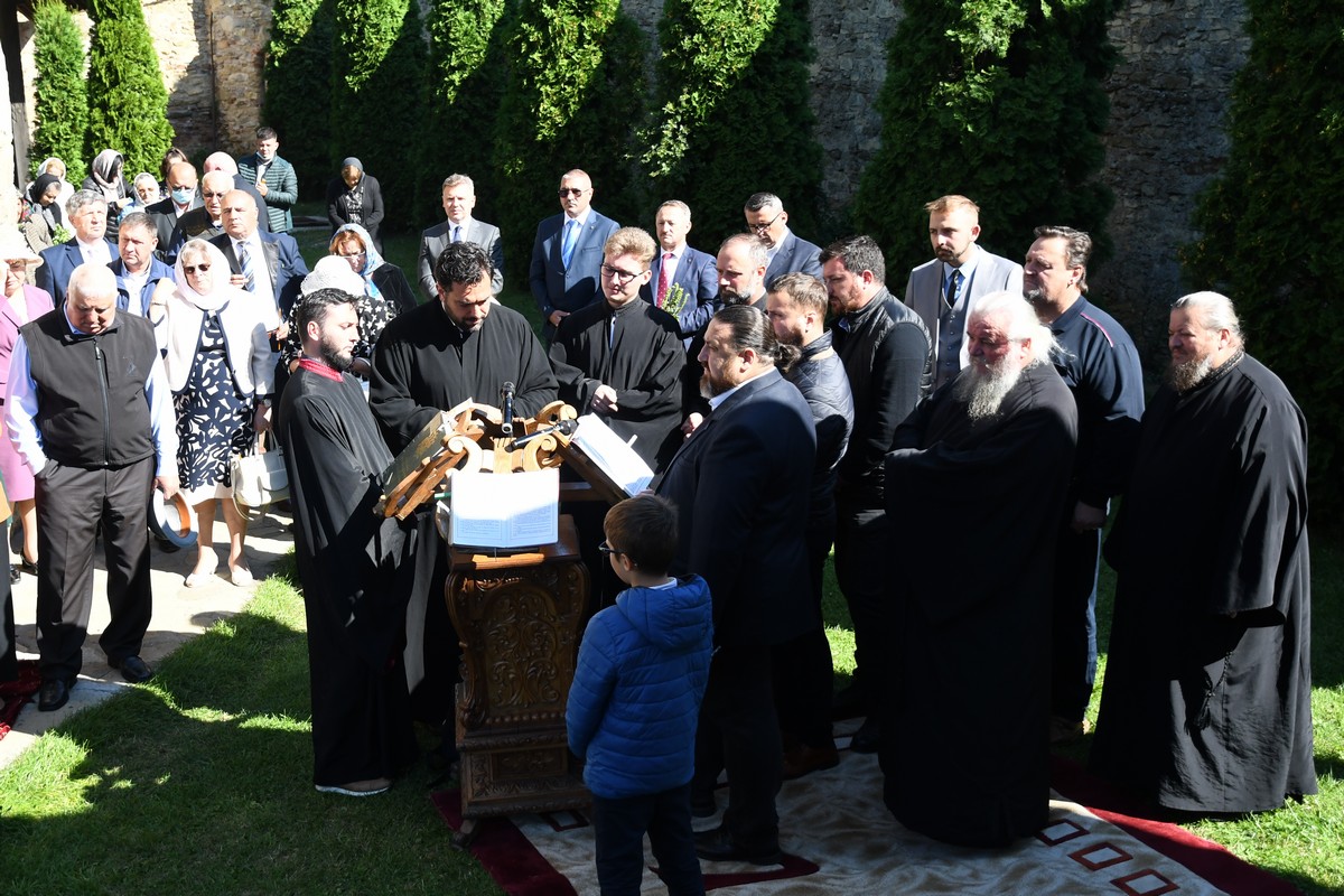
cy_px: 448
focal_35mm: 40
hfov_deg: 48.5
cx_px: 672
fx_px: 1493
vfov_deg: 33.4
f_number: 3.5
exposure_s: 1/1600
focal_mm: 27
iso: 500
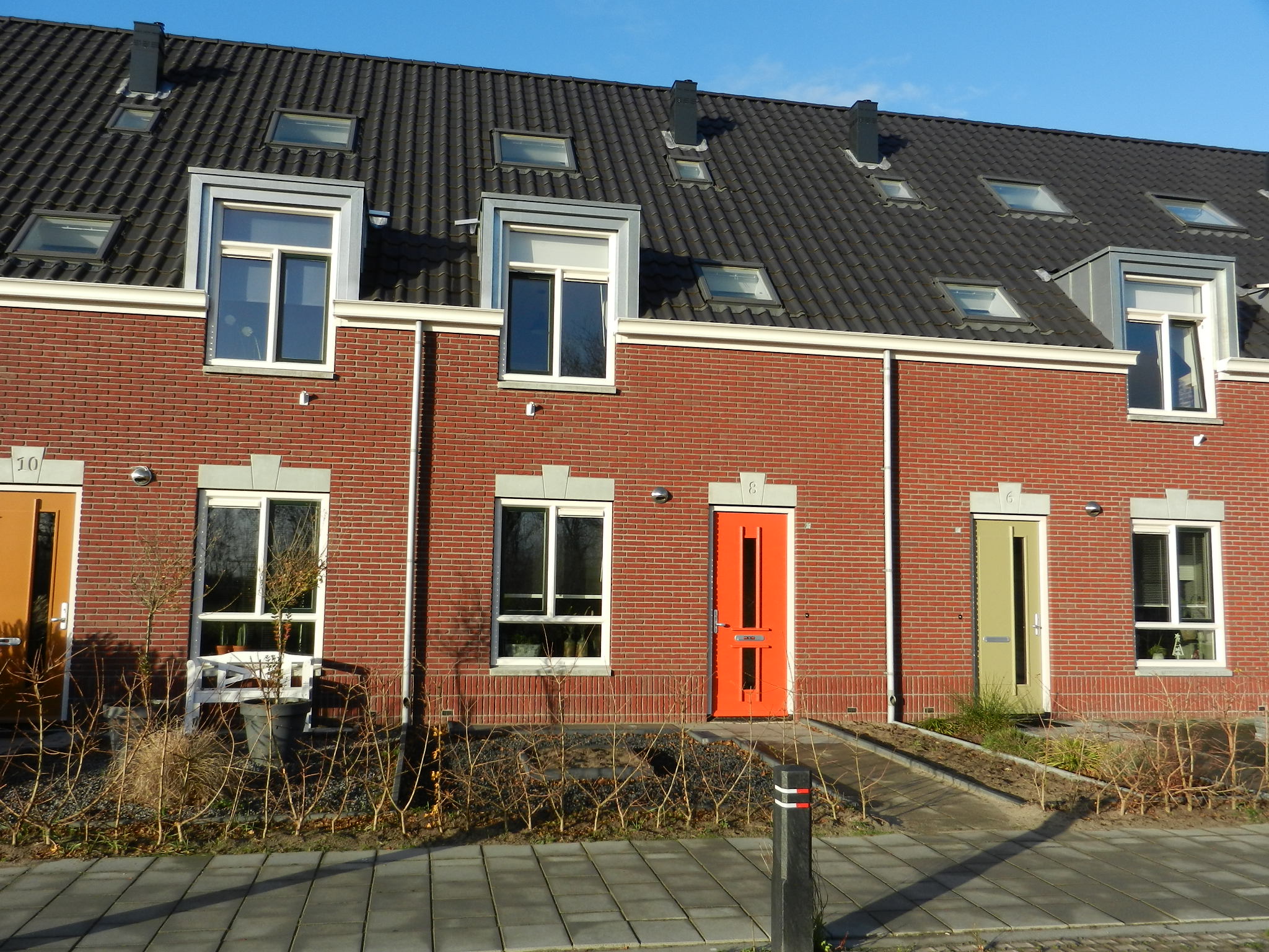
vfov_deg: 48.2
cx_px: 634
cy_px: 476
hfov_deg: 61.7
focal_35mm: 29
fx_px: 1063
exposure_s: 1/800
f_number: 3.6
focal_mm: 5.1
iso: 160
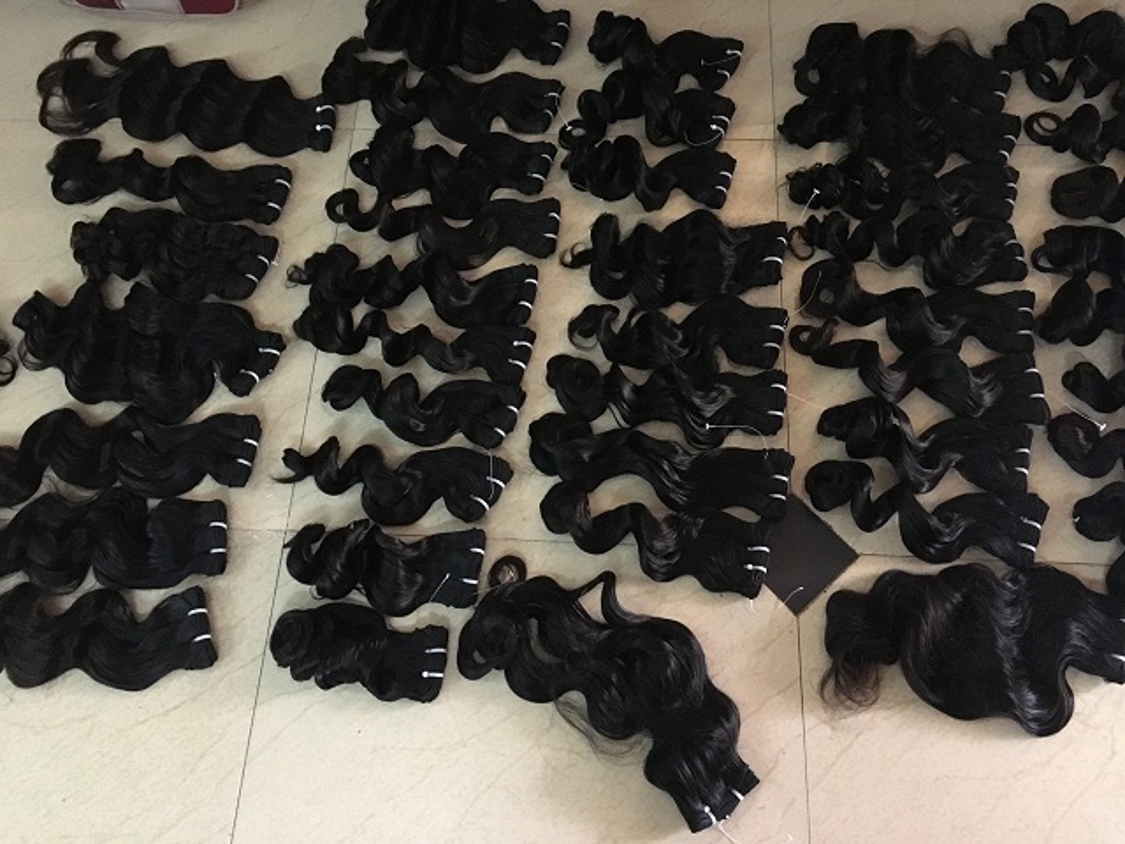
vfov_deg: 48.2
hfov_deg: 61.7
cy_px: 422
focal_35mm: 29
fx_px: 942
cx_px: 562
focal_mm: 4.15
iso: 320
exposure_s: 1/17
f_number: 2.2
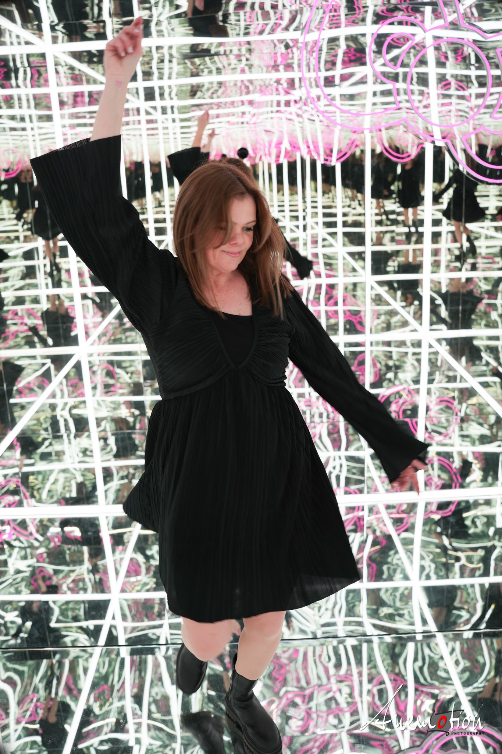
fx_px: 732
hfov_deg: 37.8
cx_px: 251
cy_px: 377
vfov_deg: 54.4
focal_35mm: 35
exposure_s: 1/160
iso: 125
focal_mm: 35
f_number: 4
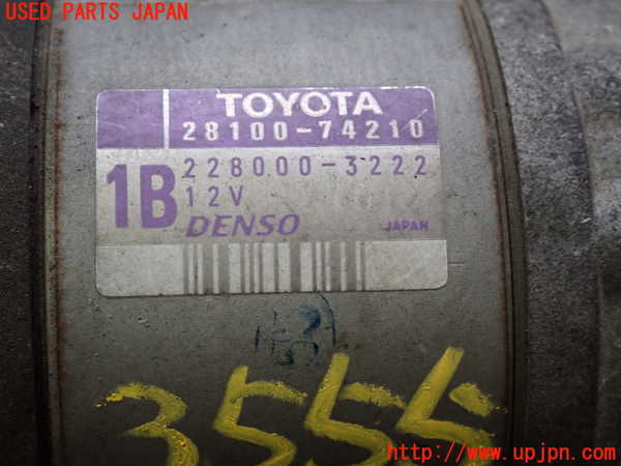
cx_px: 310
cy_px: 233
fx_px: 1202
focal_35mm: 67
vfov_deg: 21.9
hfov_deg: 29.0
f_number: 3.8
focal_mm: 11.88
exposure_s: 1/60
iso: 800
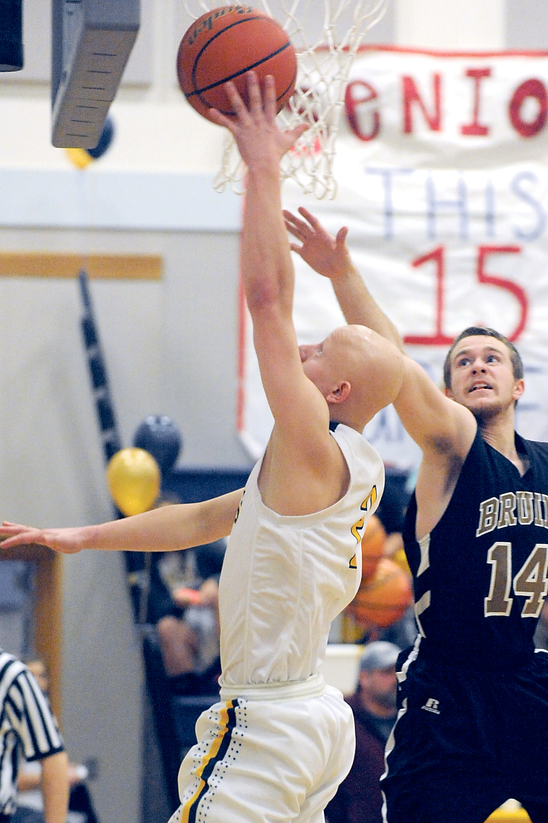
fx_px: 4435
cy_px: 564
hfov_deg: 7.1
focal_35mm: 194
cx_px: 364
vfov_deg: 10.6
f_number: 4
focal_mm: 130
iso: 6400
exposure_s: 1/500
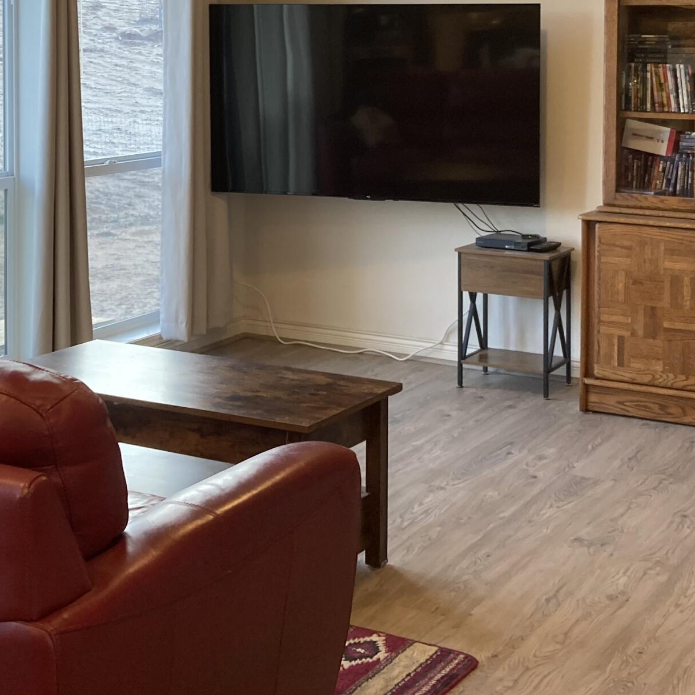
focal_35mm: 61
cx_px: 332
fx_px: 1386
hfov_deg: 28.2
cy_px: 91
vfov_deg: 27.3
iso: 64
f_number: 1.8
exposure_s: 1/60
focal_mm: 3.99
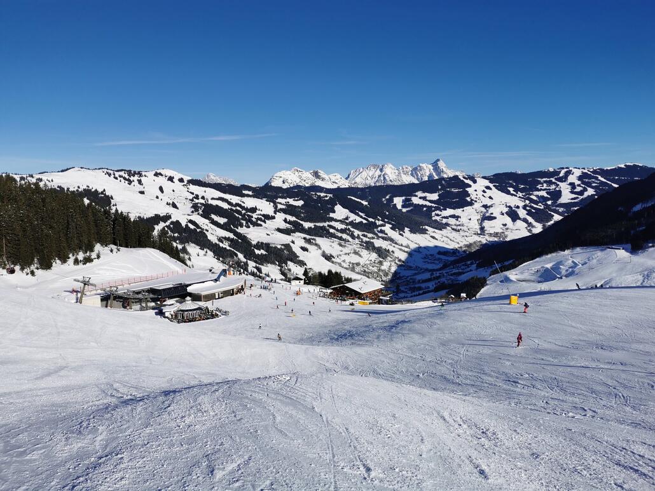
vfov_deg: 51.4
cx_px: 328
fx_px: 511
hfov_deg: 65.3
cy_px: 246
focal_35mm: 27
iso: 50
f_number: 1.8
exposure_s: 1/7194
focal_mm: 5.58
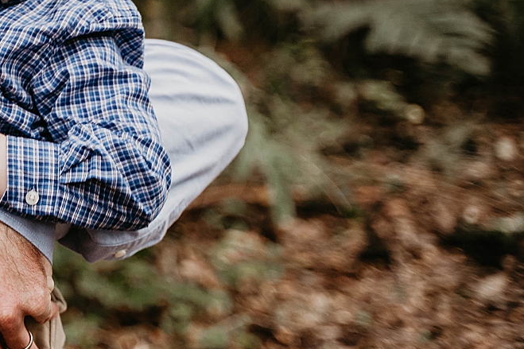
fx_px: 1979
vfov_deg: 10.0
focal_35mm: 136
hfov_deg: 14.7
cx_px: -71
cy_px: 0
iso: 500
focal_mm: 56
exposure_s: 1/160
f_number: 2.8
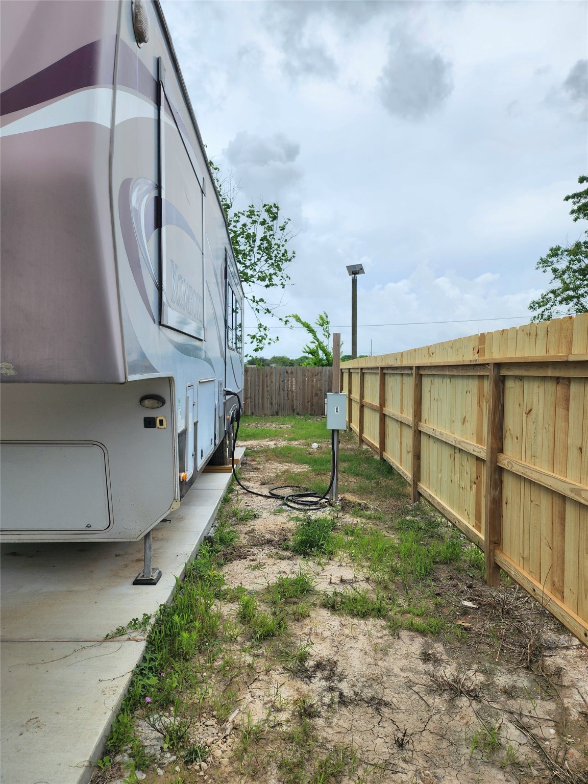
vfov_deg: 73.9
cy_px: 392
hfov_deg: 58.9
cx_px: 294
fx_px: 521
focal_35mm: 23
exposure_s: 1/1250
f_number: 1.8
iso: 12
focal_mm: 6.4
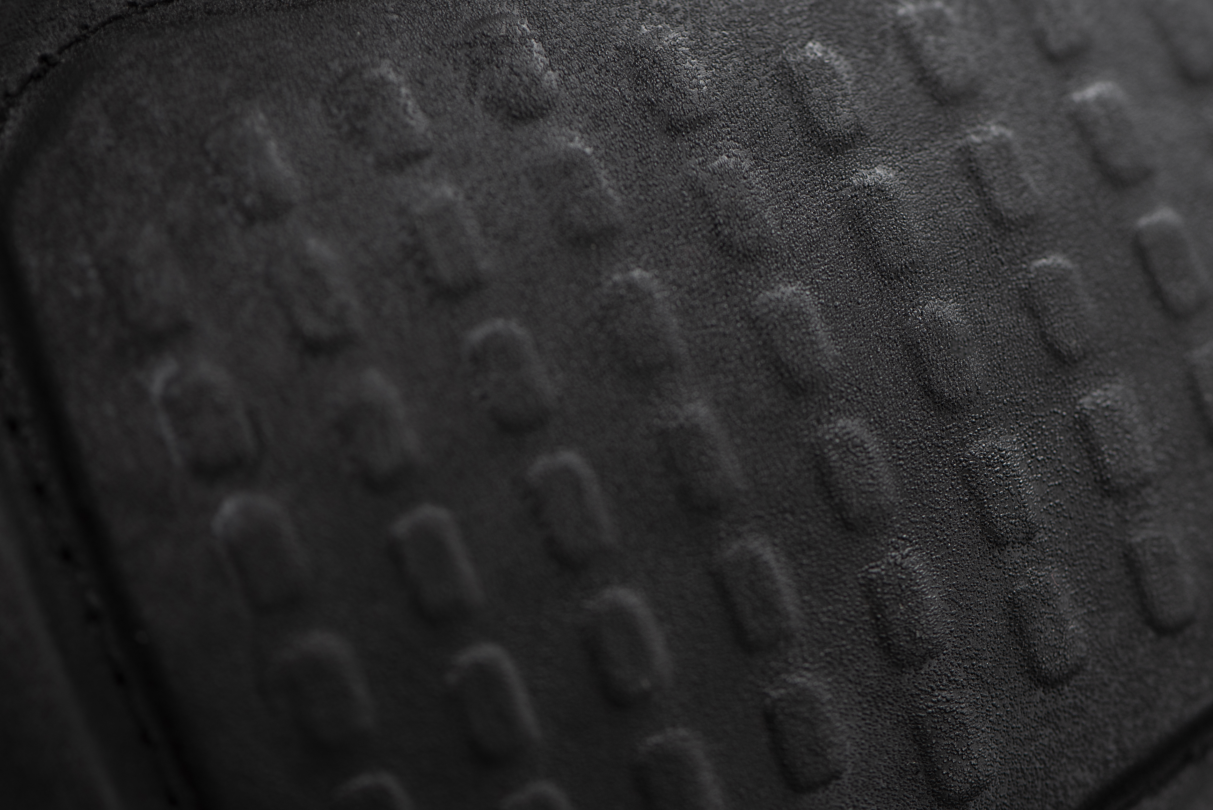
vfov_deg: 8.3
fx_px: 5595
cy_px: 388
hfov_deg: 12.3
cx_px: 868
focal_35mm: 166
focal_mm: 105
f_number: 5.6
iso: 100
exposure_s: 1/125
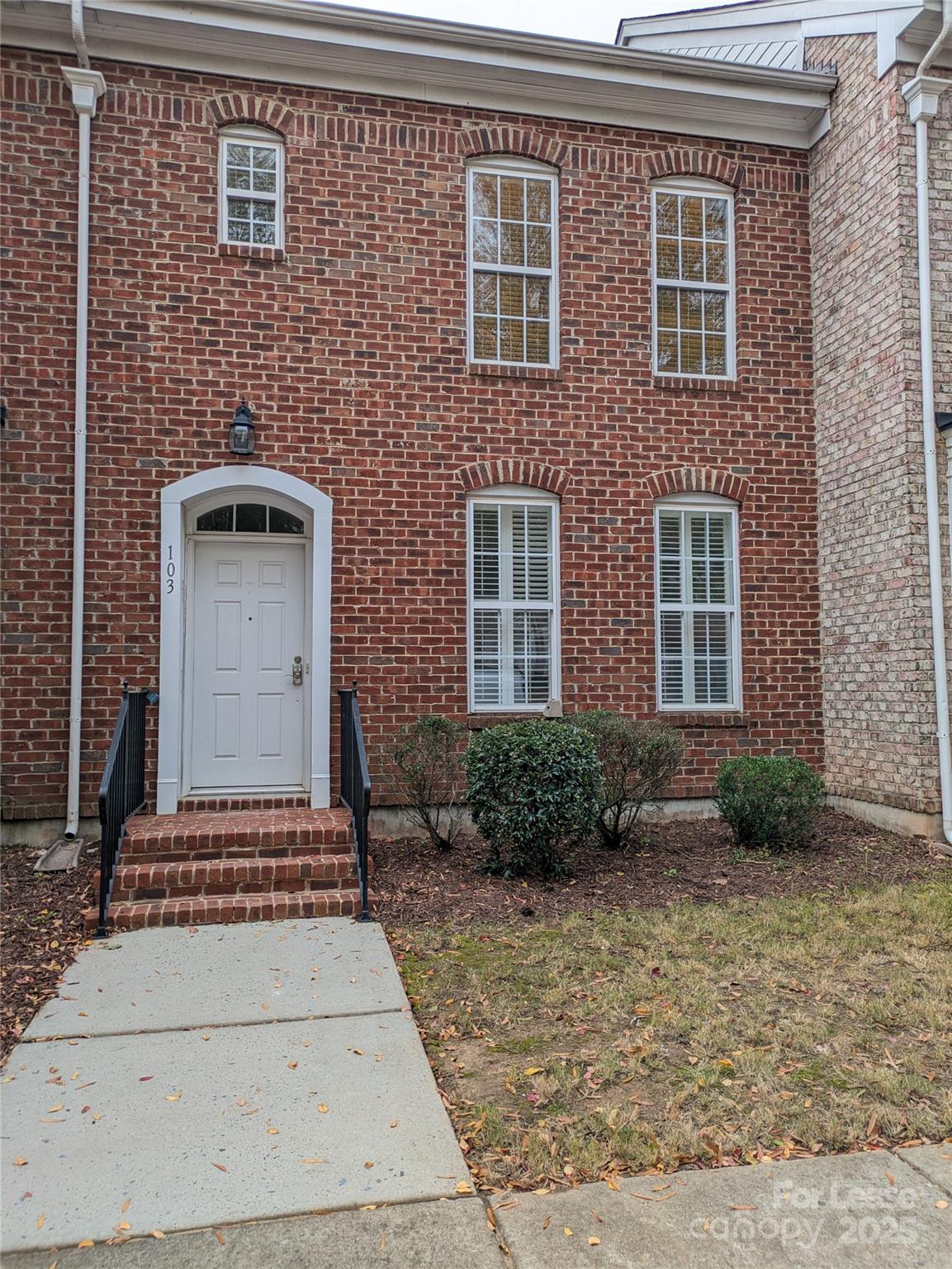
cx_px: 476
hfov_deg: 54.9
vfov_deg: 69.4
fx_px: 916
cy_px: 634
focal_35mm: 25
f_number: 1.89
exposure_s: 1/799
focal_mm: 5.43
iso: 46
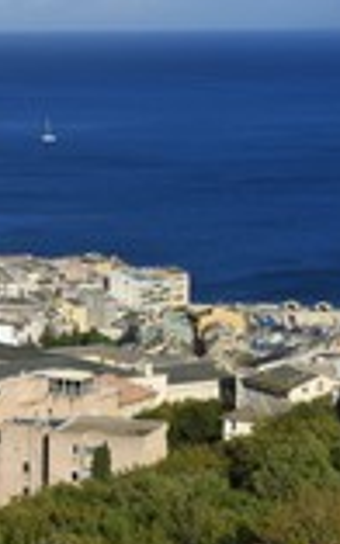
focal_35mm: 150
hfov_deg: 8.6
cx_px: -108
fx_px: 2226
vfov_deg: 13.9
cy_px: 360
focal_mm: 55
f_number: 14
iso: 200
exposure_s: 1/320
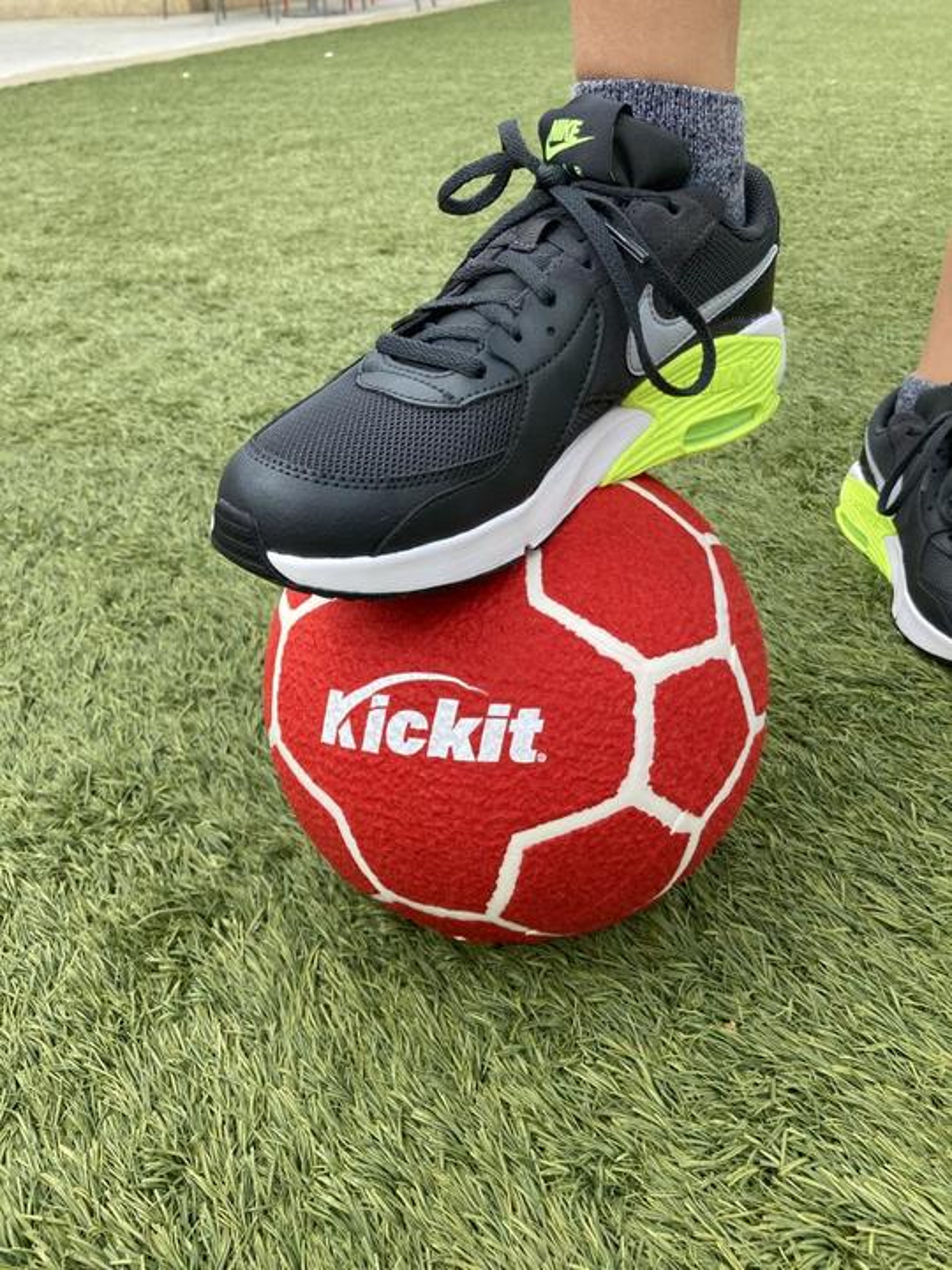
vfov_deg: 63.4
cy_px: 635
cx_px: 476
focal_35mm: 28
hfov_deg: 49.7
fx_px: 1027
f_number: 1.8
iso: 20
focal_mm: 3.99
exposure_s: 1/476
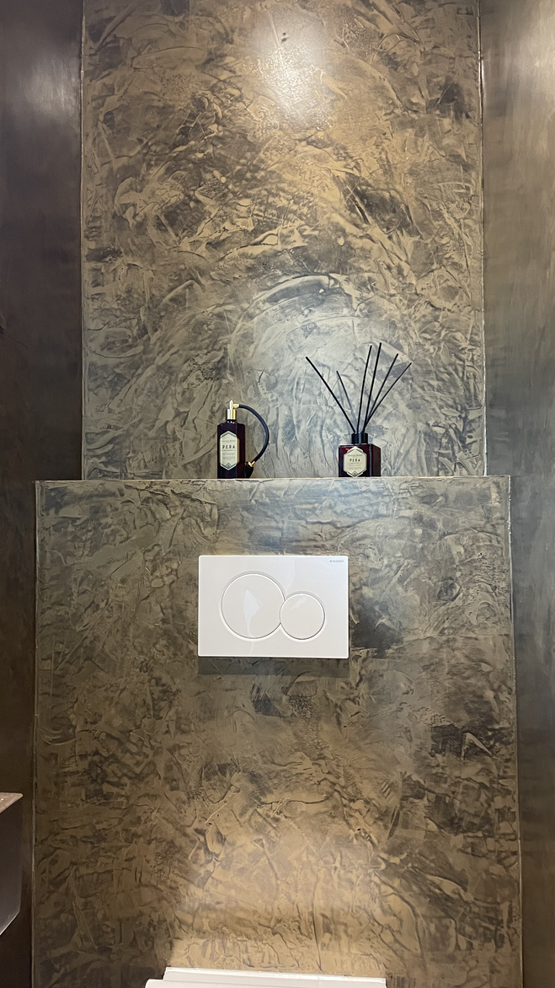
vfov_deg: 66.1
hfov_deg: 40.2
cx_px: 269
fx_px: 759
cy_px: 501
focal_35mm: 29
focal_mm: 4.2
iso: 500
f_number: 1.6
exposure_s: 1/33
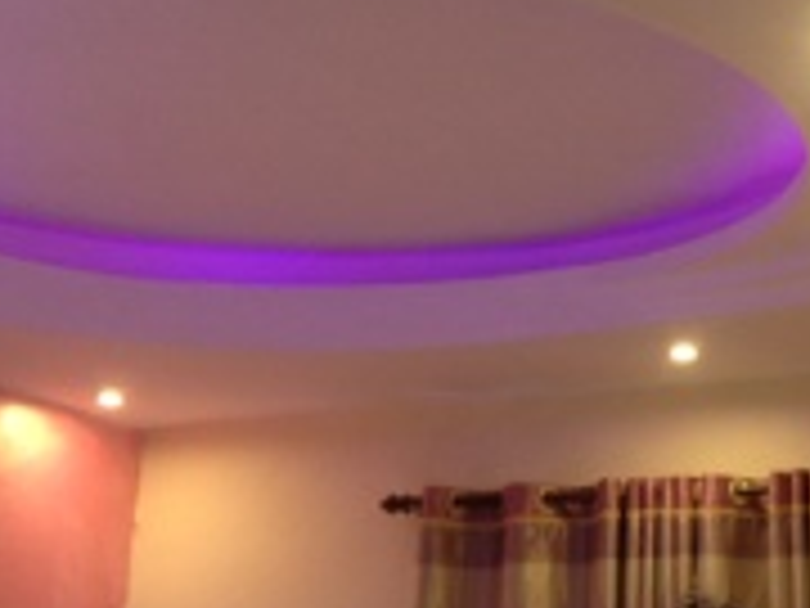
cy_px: 88
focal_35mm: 87
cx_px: 639
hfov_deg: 22.2
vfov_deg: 16.8
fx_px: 2036
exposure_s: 1/17
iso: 100
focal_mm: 4.28
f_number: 2.4
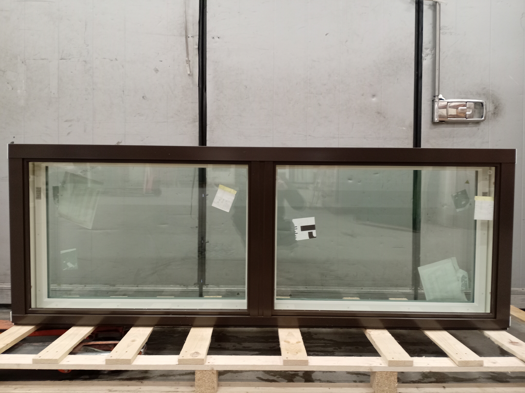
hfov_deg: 65.3
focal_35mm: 27
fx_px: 409
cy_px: 196
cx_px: 262
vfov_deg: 51.4
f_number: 1.8
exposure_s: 1/20
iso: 946
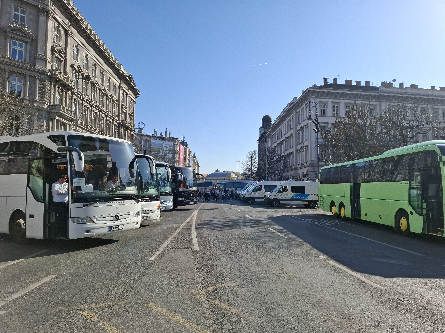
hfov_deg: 73.9
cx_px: 222
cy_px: 166
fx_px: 296
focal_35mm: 23
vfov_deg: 58.9
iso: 50
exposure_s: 1/2597
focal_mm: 5.54
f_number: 1.8
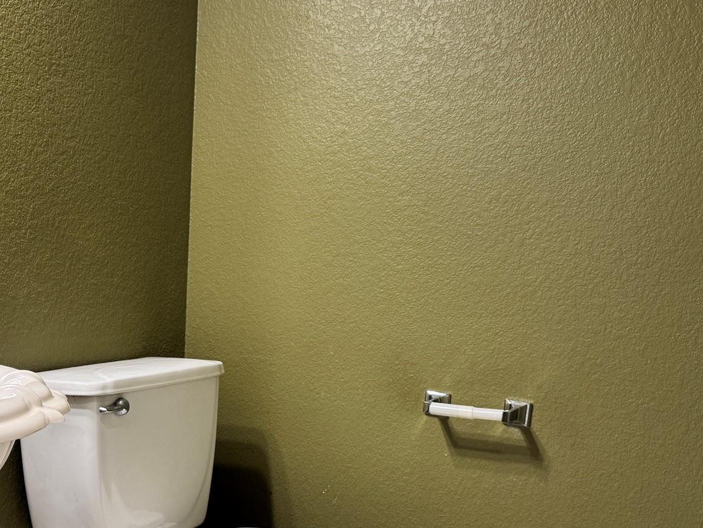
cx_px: 194
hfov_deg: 43.6
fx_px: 853
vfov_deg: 34.0
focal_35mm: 42
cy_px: 364
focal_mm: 6.76
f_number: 1.78
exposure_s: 1/60
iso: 200
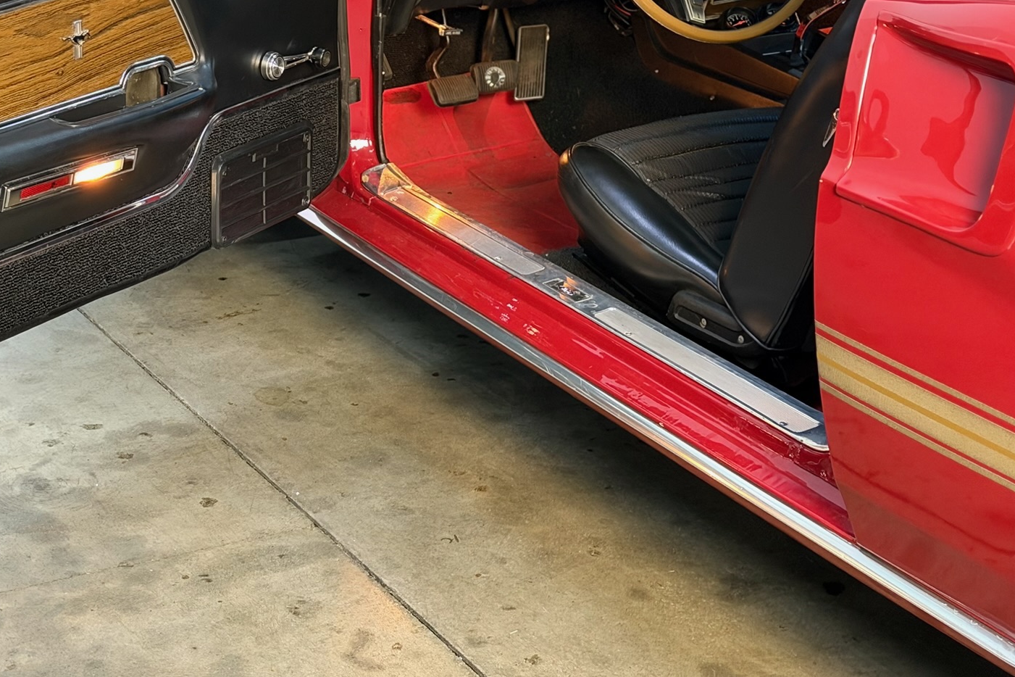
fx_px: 2058
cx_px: 291
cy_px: 127
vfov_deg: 18.5
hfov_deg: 27.4
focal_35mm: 73
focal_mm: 6.76
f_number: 1.78
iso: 1000
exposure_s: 1/17
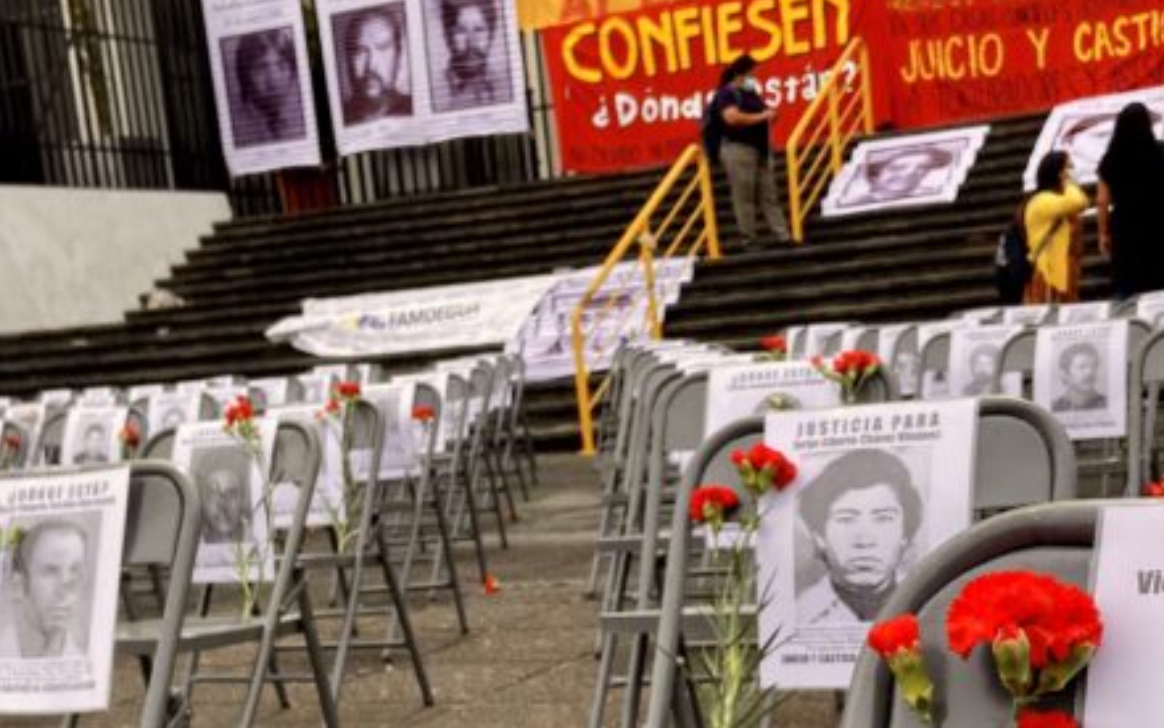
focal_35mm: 64
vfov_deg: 19.7
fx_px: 2031
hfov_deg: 32.0
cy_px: 731
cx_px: 612
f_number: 1.8
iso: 32
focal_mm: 4.25
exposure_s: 1/1808
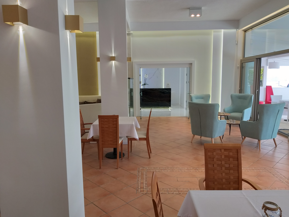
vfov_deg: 53.1
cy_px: 108
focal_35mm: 26
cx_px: 144
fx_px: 217
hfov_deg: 67.3
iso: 50
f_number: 1.7
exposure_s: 1/50
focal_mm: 3.93
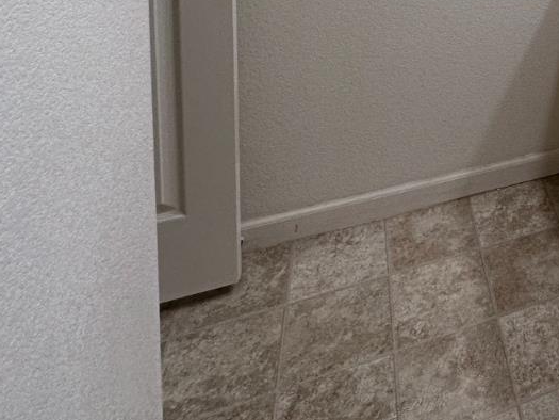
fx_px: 646
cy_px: -175
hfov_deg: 35.4
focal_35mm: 40
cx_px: 691
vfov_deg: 27.5
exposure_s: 1/120
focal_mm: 2.22
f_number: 2.2
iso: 125
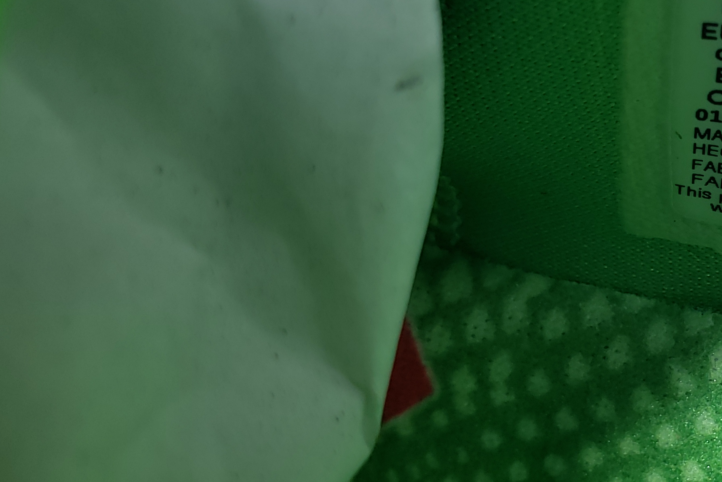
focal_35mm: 61
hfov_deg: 29.7
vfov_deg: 22.2
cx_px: 787
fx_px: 1224
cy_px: 188
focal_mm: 4.3
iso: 64
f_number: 2.4
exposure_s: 1/50
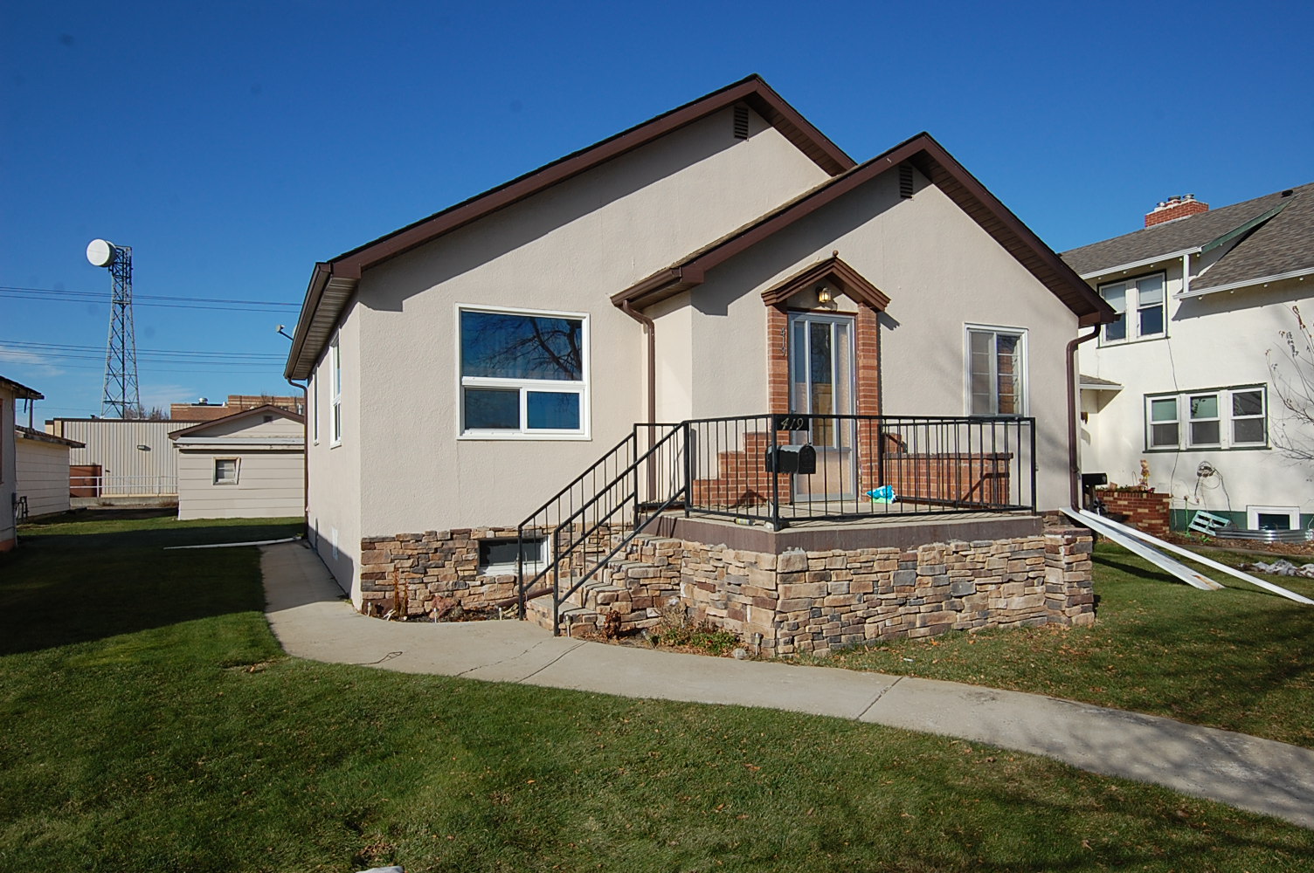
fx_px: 821
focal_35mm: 22
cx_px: 657
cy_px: 436
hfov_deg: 77.4
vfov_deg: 56.1
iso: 200
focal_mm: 15
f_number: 10
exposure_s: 1/400
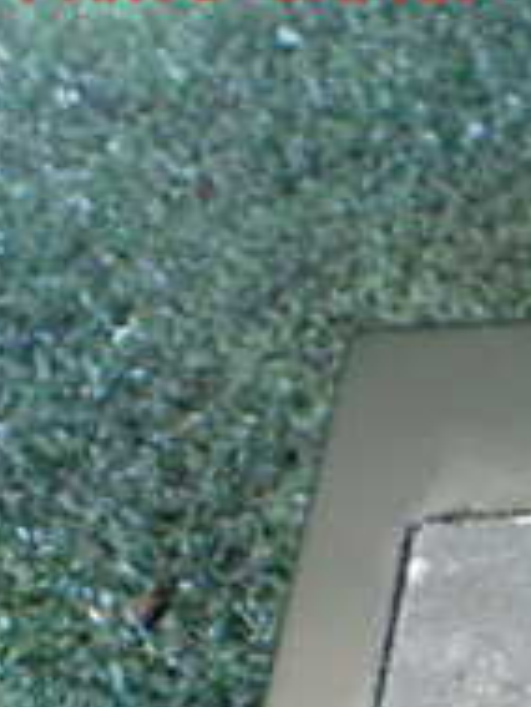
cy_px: 771
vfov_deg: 19.8
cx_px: 916
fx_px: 1941
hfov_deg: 14.0
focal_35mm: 95
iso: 500
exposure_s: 1/125
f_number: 2.3
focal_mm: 5.4
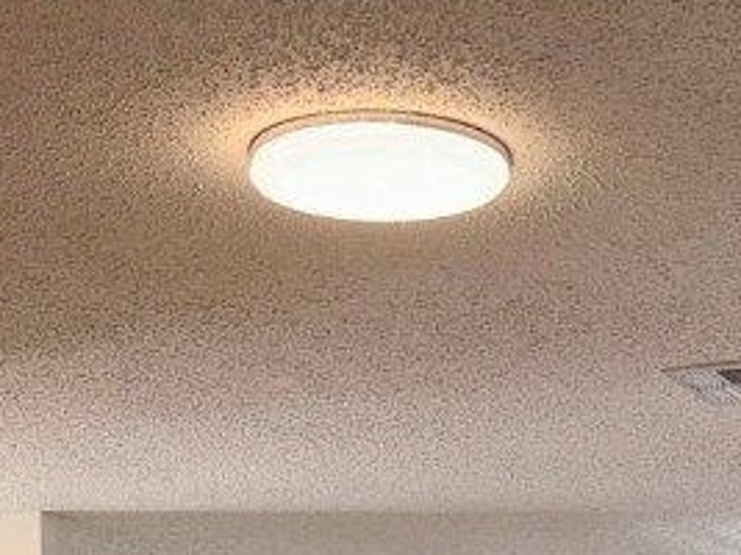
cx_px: 586
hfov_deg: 21.1
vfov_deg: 14.0
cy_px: 1052
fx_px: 1968
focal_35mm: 92
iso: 80
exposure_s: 1/182
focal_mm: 6.76
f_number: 1.78
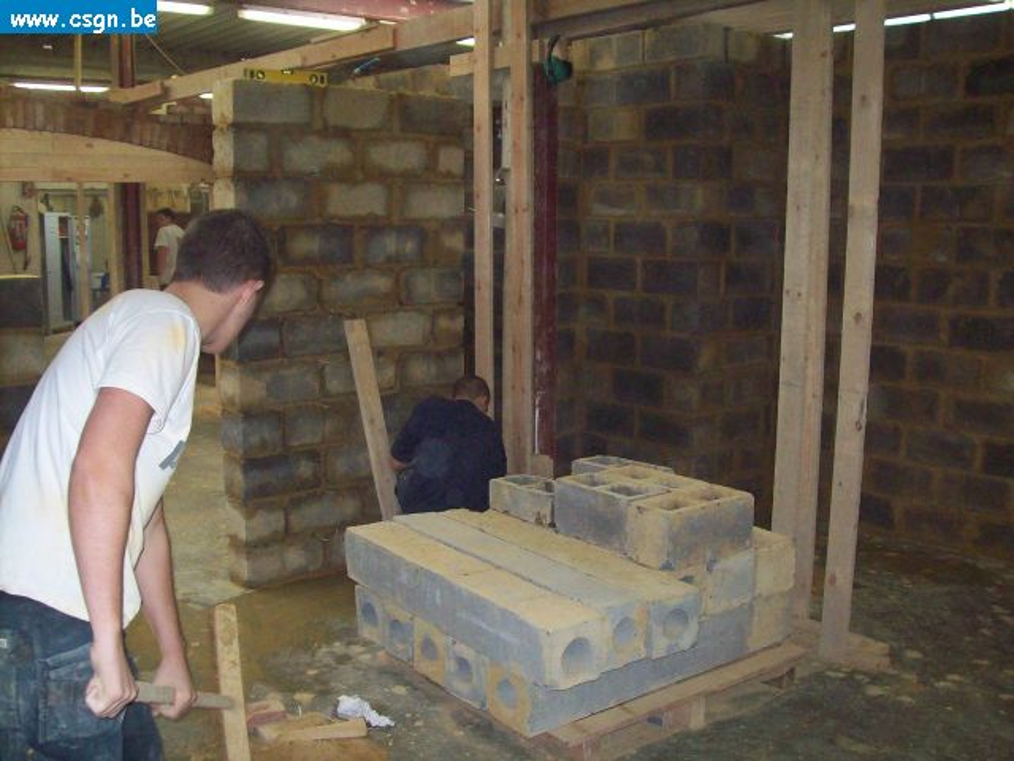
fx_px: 1055
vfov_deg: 39.7
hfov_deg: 51.4
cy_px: 380
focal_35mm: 36
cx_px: 507
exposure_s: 1/64
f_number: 2.7
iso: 200
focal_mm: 6
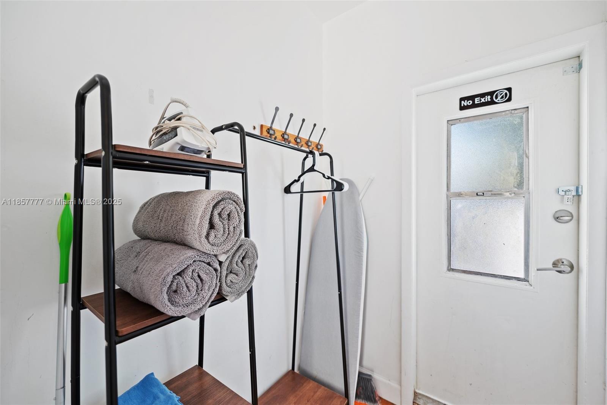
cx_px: 304
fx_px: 236
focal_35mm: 14
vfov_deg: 81.2
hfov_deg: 104.2
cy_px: 202
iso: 140
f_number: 2.8
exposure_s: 1/13
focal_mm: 14
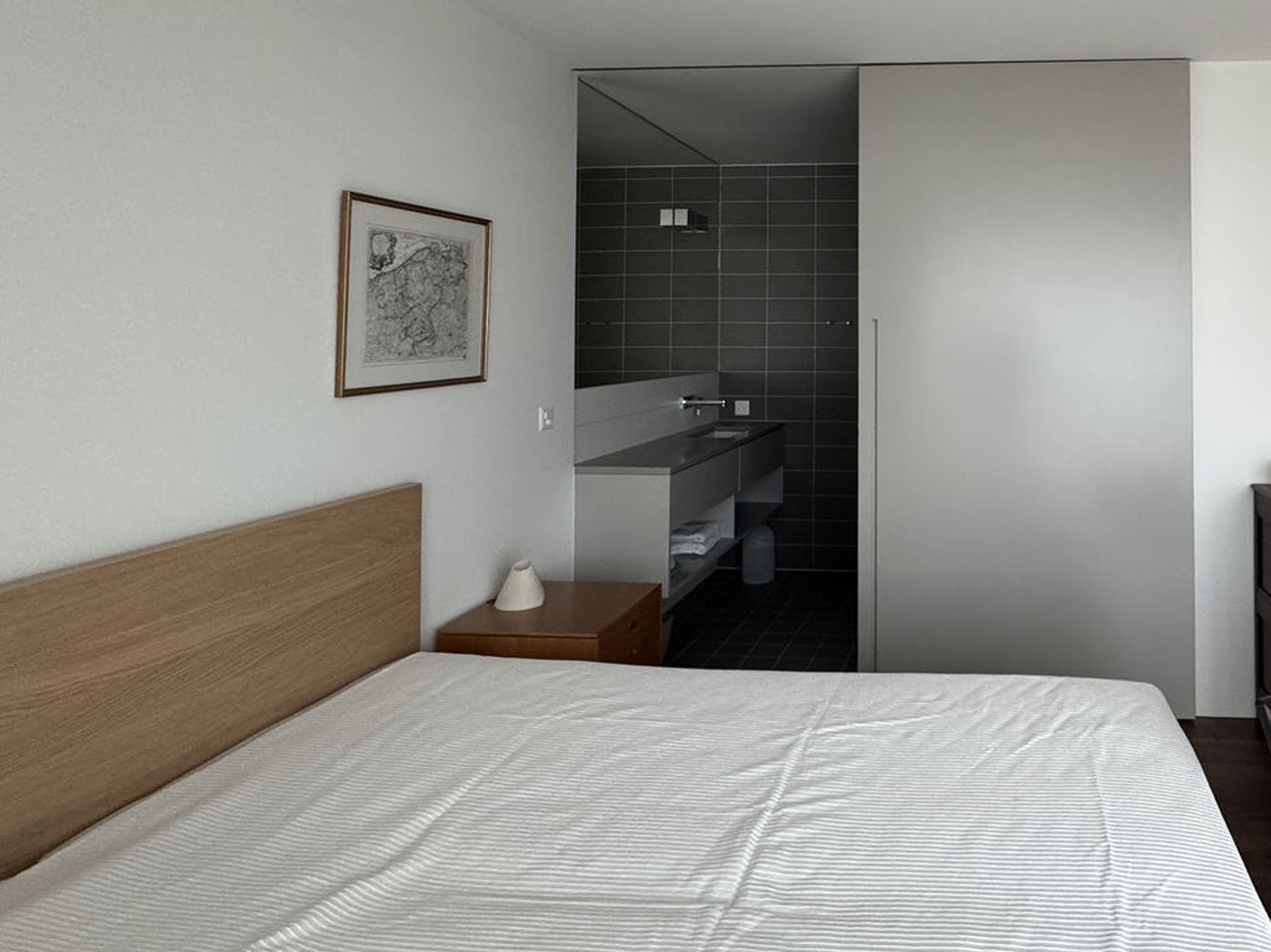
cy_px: 316
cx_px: 940
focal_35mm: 23
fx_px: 844
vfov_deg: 57.5
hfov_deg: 69.5
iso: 500
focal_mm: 2.22
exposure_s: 1/60
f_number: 2.2
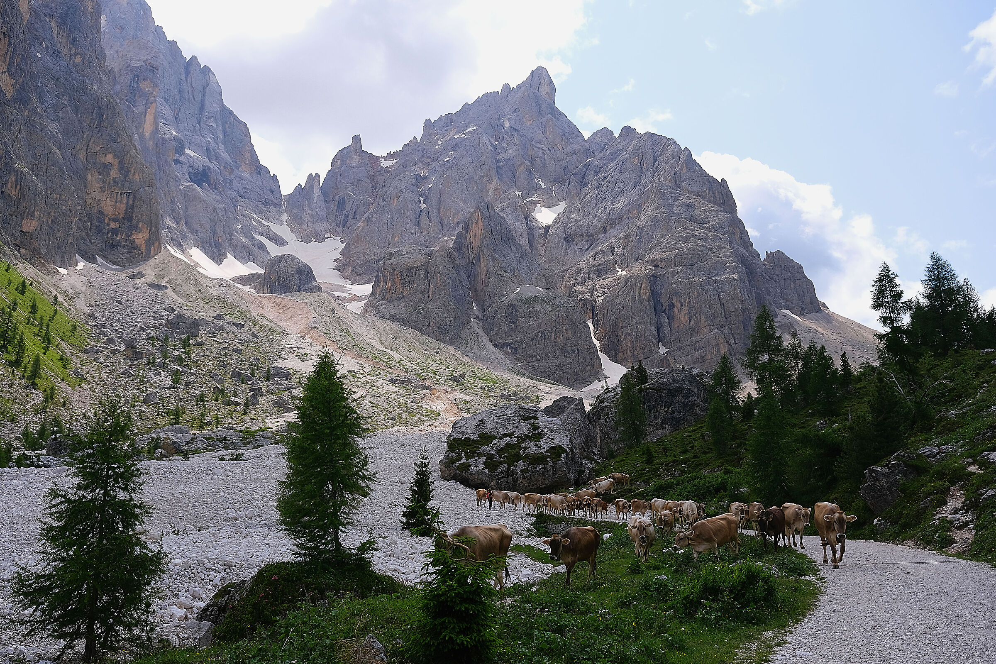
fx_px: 802
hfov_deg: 63.7
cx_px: 498
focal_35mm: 29
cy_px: 332
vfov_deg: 45.0
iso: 200
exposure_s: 1/800
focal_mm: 19.2
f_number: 5.6
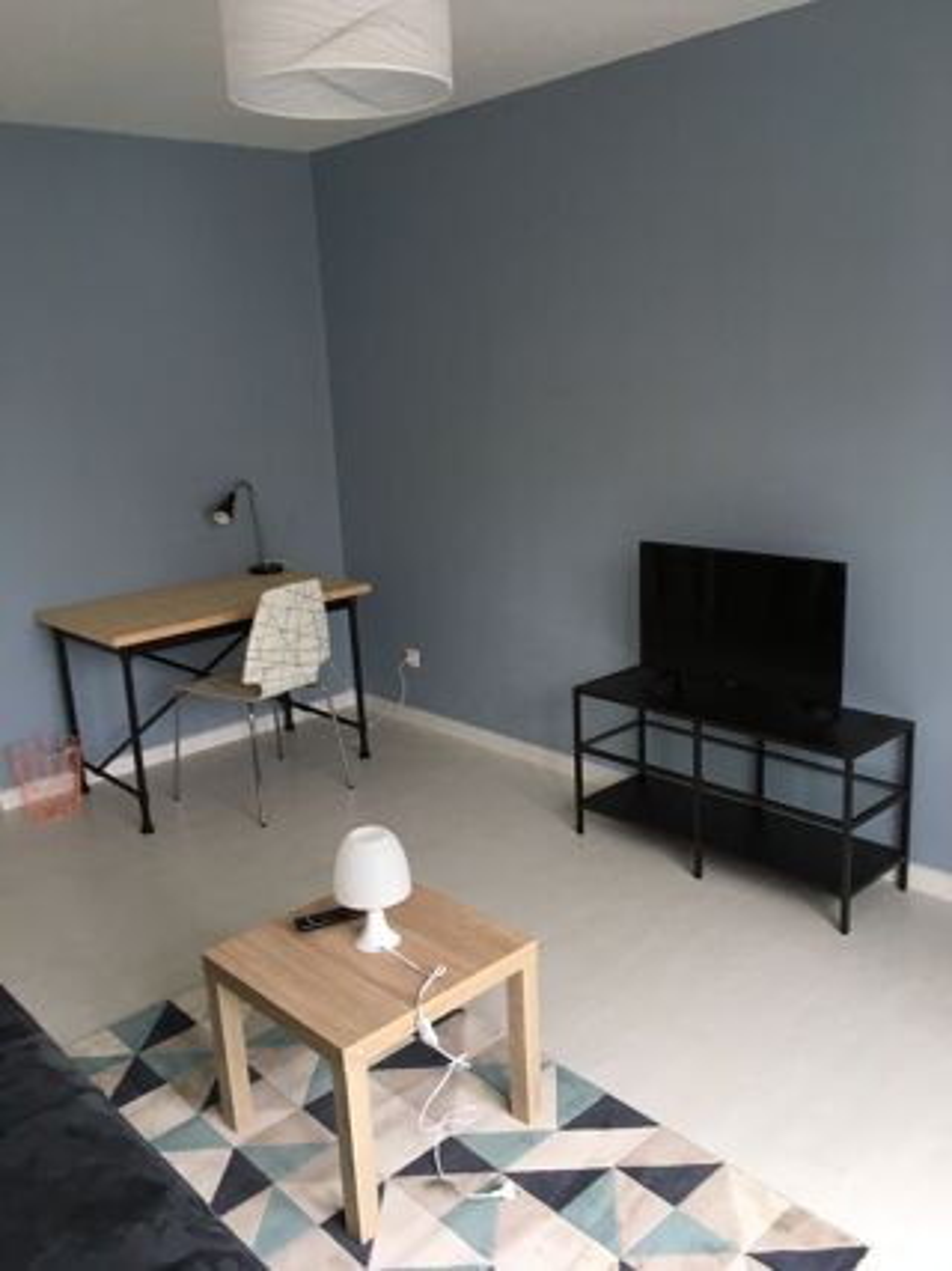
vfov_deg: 61.7
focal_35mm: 29
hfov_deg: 48.2
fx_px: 1064
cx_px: 476
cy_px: 636
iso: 100
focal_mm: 4.15
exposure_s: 1/33
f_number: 2.2
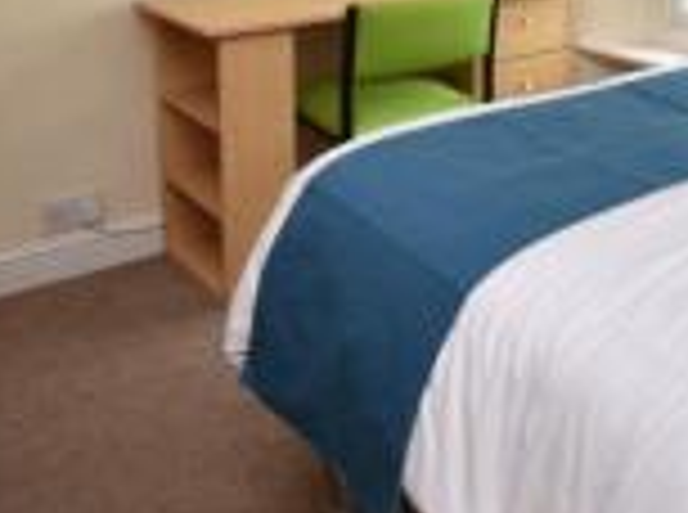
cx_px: 589
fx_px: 892
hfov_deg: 39.8
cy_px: -25
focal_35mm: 45
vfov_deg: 29.5
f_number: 4.5
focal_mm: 10
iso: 100
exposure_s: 1/100
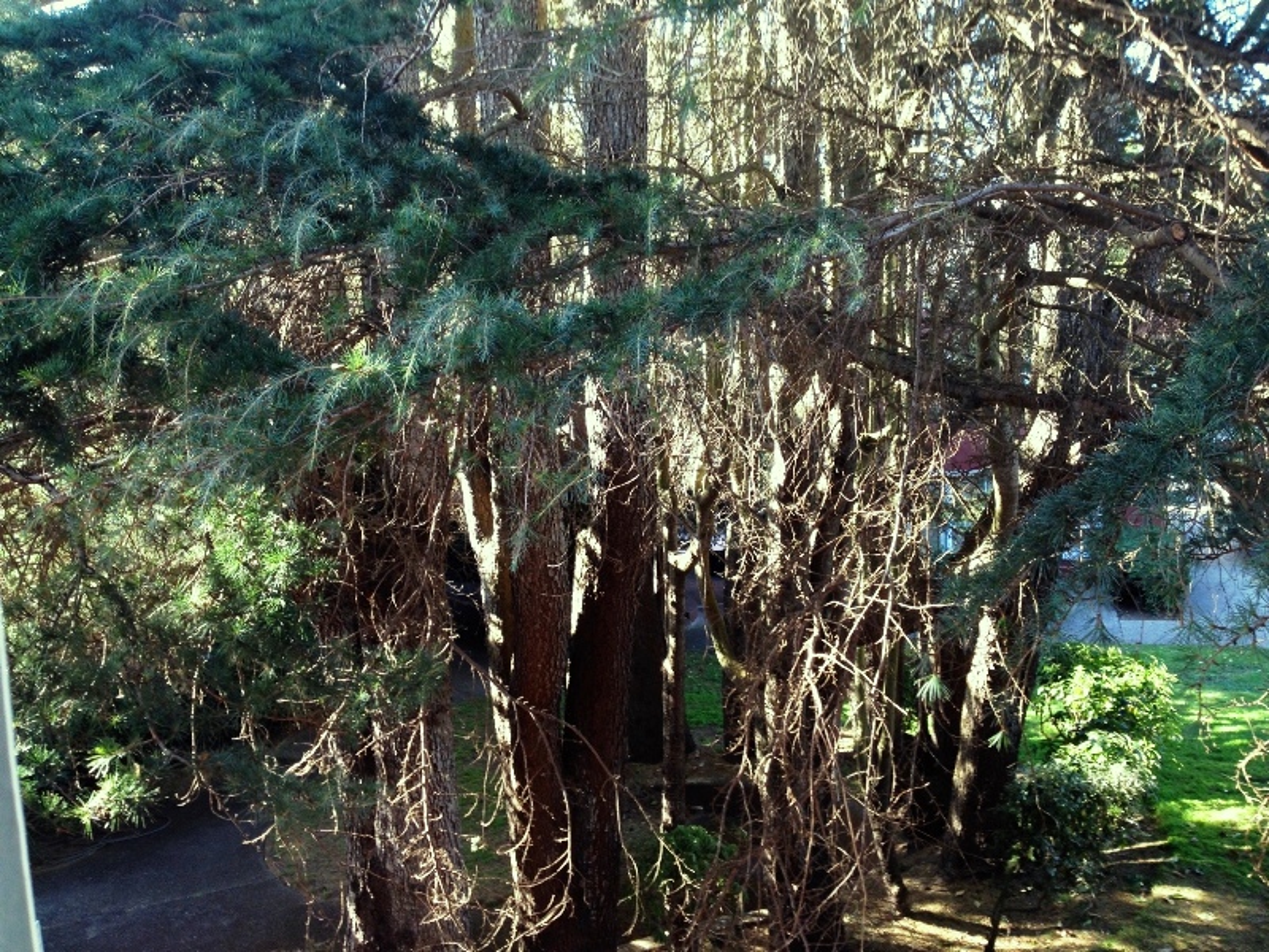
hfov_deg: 52.6
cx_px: 634
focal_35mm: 35
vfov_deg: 40.7
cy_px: 476
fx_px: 1283
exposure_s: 1/60
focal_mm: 4.28
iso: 50
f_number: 2.4
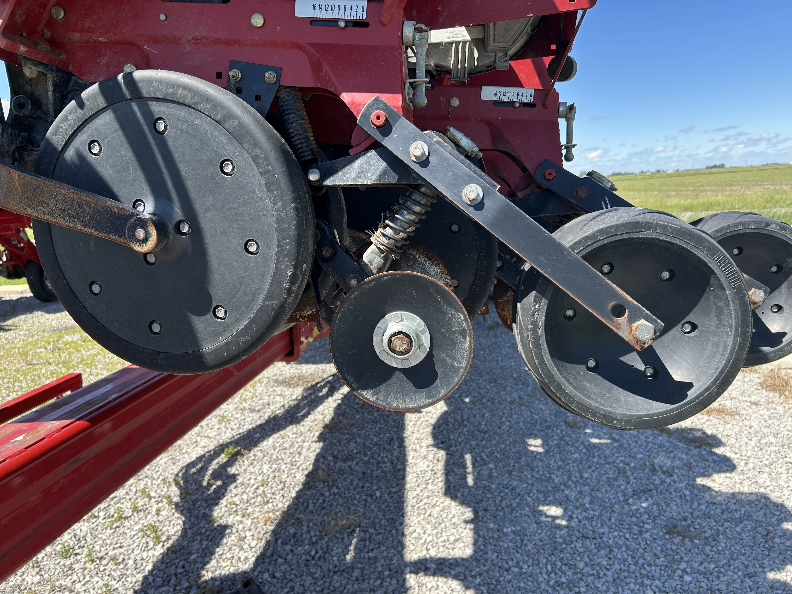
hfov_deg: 67.3
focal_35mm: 26
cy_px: 297
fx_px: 595
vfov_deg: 53.1
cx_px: 396
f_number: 1.5
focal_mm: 5.7
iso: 50
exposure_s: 1/1531
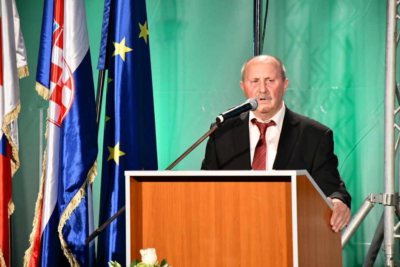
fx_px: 2334
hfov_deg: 9.8
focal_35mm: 210
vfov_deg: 6.5
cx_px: 200
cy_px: 134
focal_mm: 140
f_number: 5.6
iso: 5600
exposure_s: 1/250
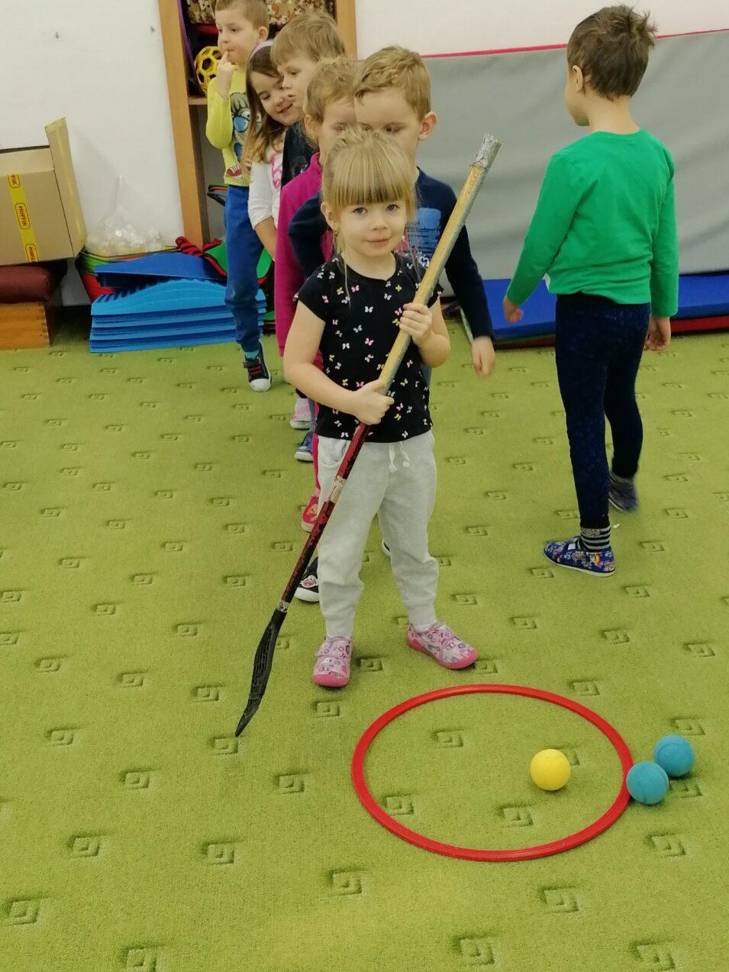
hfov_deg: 32.9
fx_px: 1235
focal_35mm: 44
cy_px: 509
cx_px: 391
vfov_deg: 42.9
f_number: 1.8
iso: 160
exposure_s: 1/50
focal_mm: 4.75
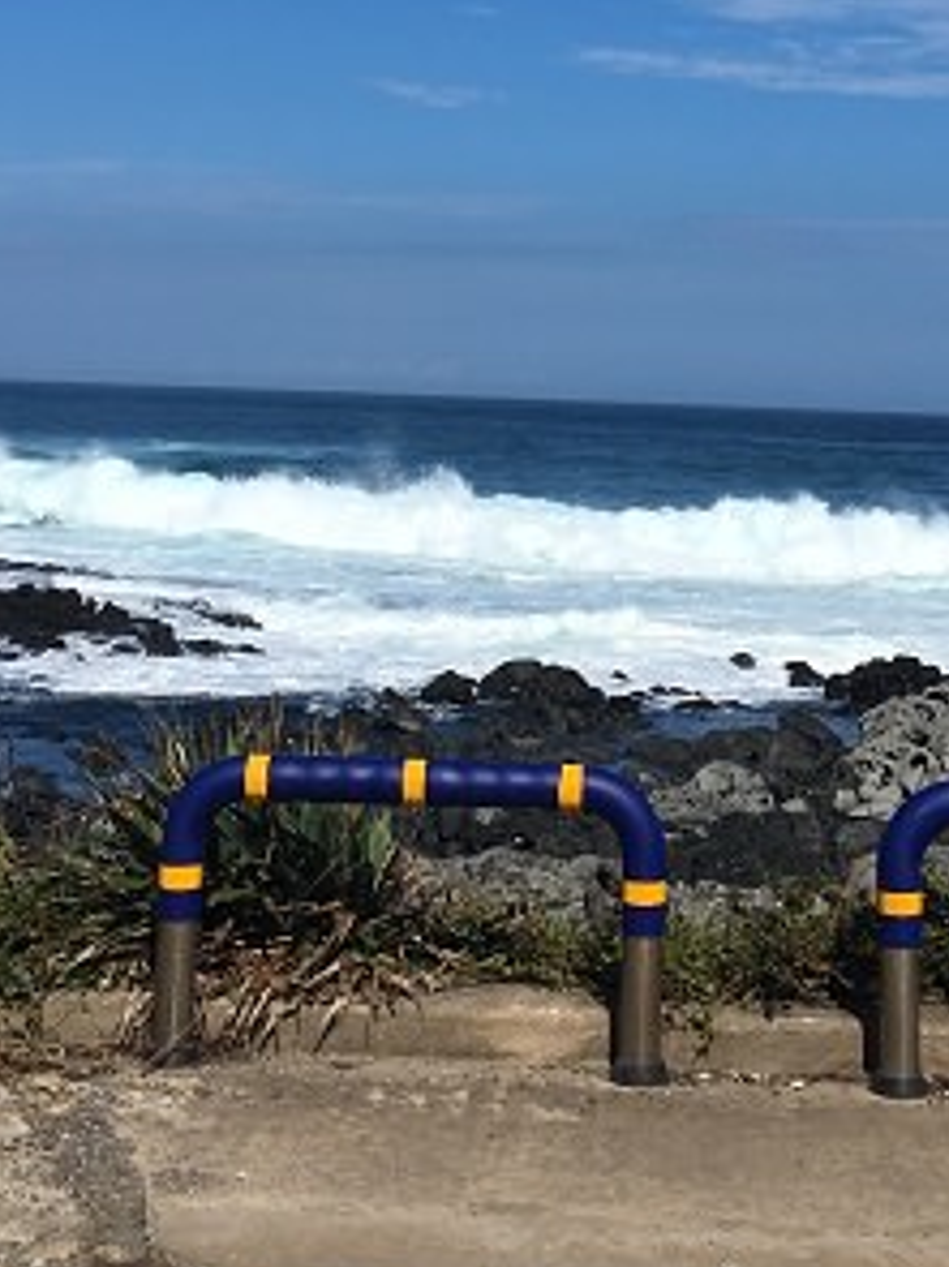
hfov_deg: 23.2
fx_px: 2305
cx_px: 614
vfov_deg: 29.2
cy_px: 77
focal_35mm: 63
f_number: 2.2
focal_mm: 4.15
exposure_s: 1/3205
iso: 25
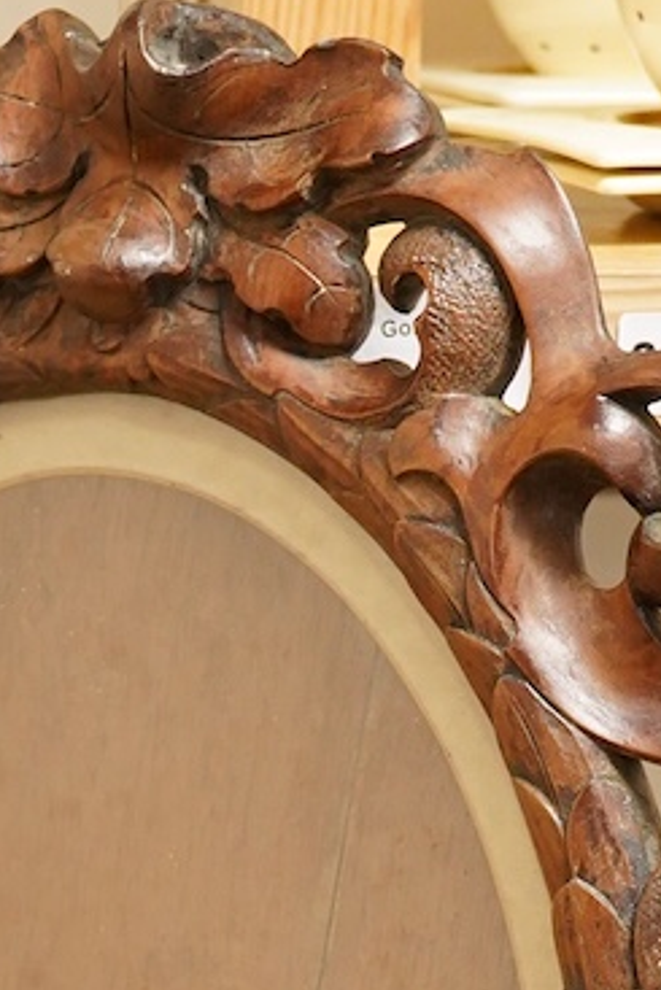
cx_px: 124
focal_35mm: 138
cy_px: 1177
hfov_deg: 9.9
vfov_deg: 14.4
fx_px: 3797
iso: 2500
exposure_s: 1/160
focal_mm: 30
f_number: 3.5
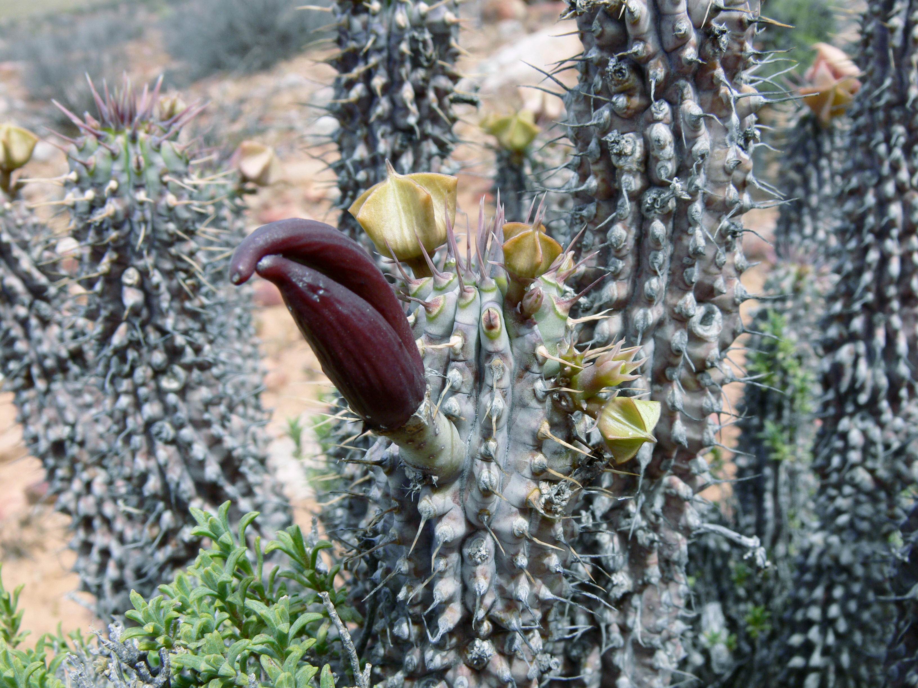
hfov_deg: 52.6
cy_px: 344
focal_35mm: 35
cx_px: 459
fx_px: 928
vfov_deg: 40.7
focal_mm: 7.4
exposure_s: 1/160
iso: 80
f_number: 5.6
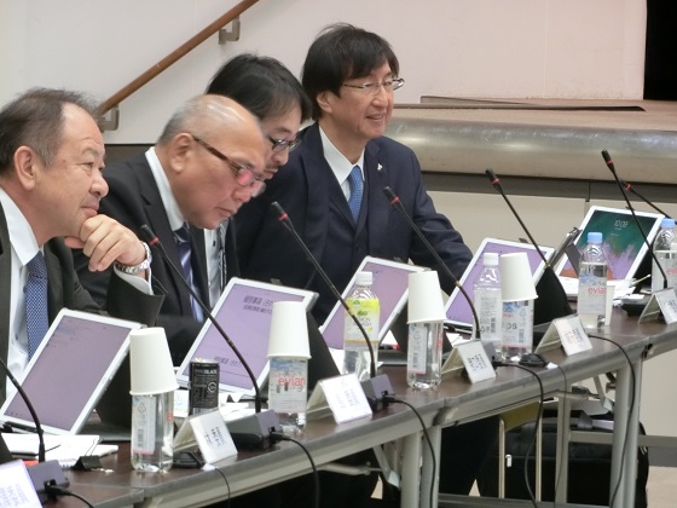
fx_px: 4987
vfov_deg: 5.8
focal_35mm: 255
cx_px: 338
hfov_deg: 7.8
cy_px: 254
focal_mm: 45.4
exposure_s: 1/13
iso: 800
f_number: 5.9
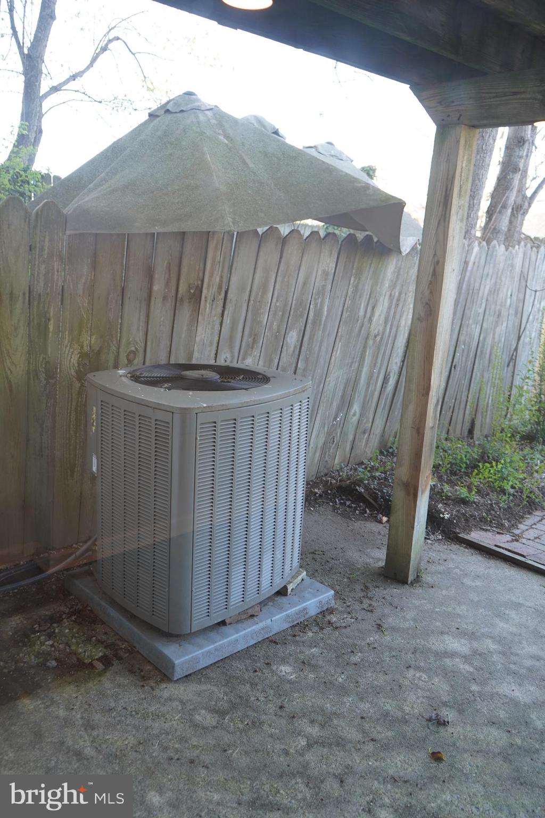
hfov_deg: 45.0
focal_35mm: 29
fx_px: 658
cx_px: 272
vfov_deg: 63.7
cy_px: 409
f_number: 4
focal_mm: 29
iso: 250
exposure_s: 1/60
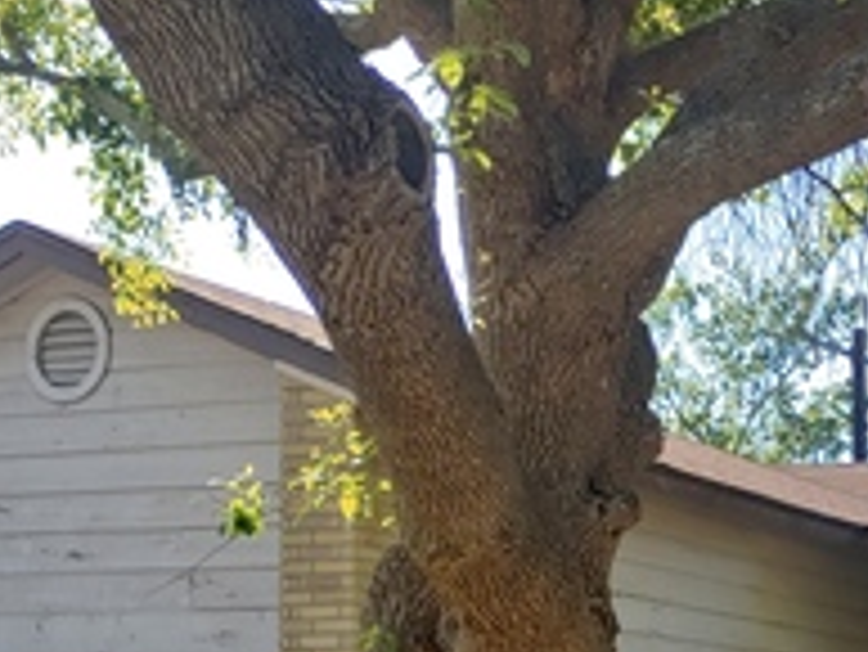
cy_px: 787
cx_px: 1034
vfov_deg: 16.5
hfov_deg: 21.2
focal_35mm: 86
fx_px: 2158
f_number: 1.8
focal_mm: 4.36
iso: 50
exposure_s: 1/877
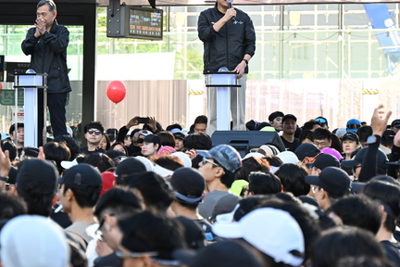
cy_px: 105
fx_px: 2422
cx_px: 243
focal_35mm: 218
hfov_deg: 9.4
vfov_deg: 6.3
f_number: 6.3
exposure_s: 1/320
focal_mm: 150
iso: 500
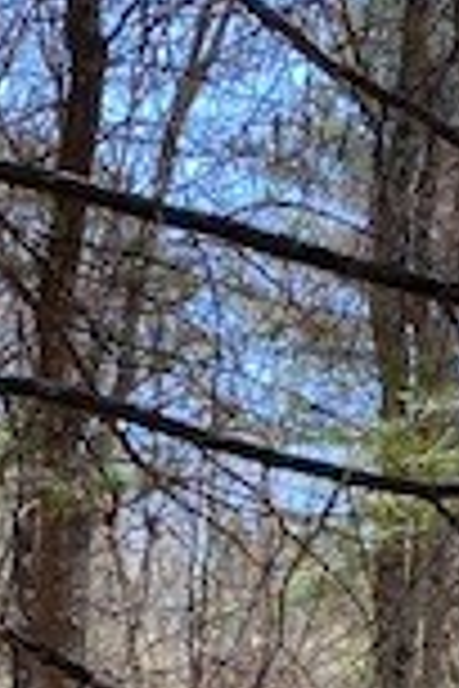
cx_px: 374
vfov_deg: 17.1
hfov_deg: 12.1
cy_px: 886
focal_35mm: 113
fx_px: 2161
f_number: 1.8
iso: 32
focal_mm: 4.25
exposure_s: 1/275
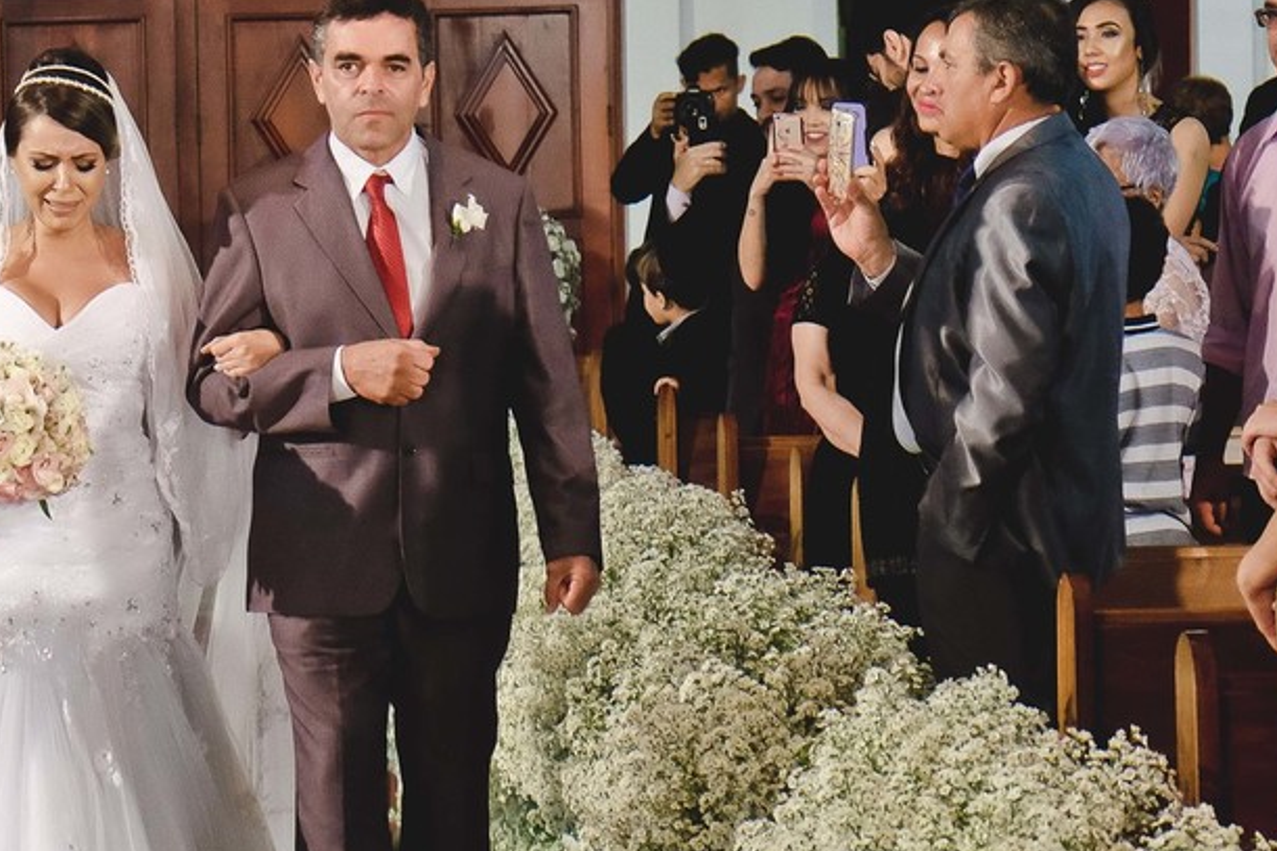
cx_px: 121
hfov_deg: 12.5
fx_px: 5780
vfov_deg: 8.4
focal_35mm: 163
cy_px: 460
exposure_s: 1/100
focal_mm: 55
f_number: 4
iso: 4000
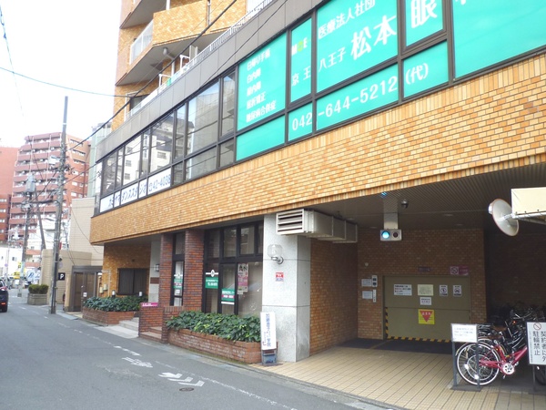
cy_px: 205
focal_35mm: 32
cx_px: 273
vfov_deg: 44.2
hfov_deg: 56.8
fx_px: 505
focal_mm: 4.4
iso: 80
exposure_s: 1/100
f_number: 2.8
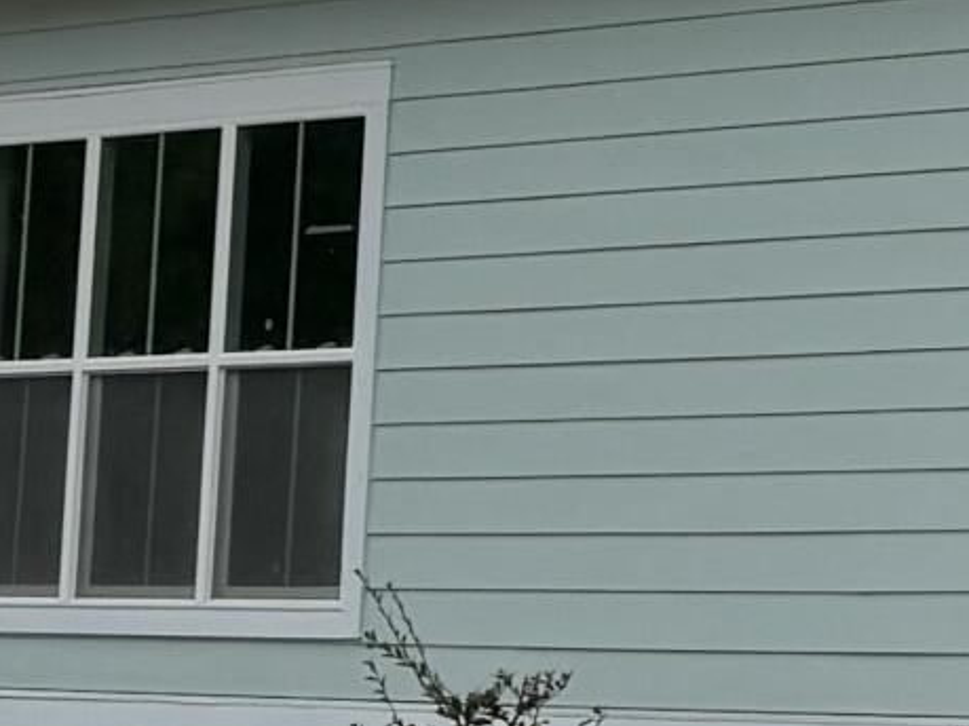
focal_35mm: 157
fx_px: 4394
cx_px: 2470
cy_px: -245
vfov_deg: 9.3
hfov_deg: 10.5
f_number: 1.78
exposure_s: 1/1618
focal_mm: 6.76
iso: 80
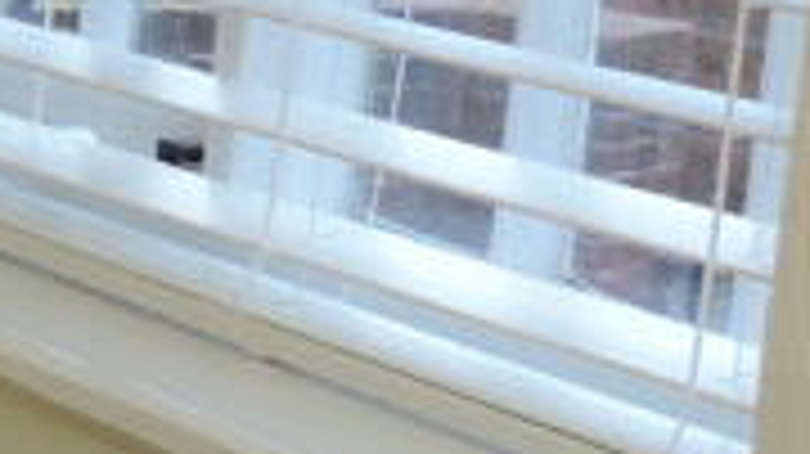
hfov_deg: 10.6
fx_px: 3993
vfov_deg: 6.5
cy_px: 306
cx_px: -810
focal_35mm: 186
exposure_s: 1/30
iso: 100
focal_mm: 5.3
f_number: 3.1
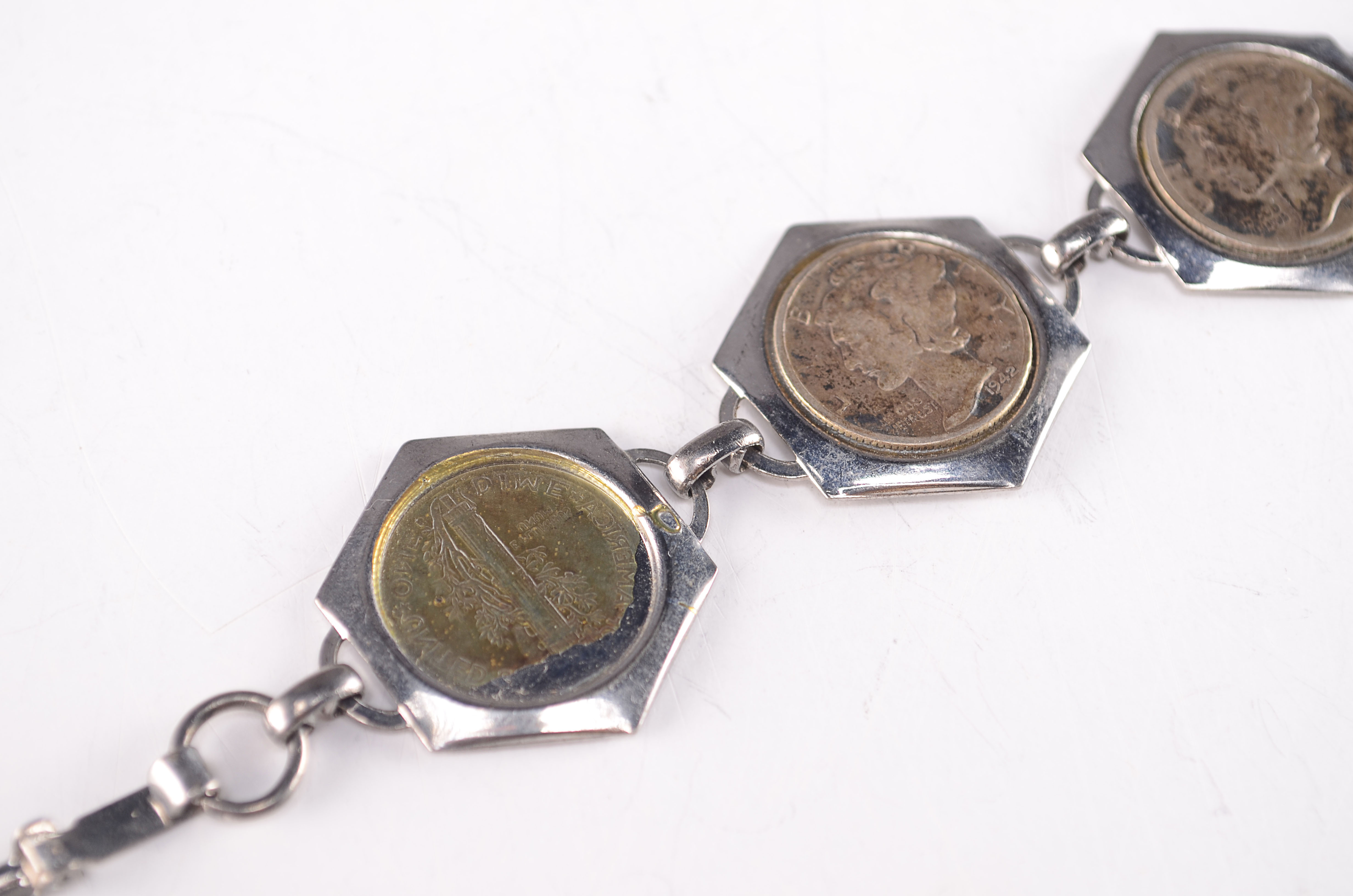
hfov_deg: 24.7
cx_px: 676
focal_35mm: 82
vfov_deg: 16.5
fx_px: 3094
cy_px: 448
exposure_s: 1/80
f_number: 7.1
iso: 100
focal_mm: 55
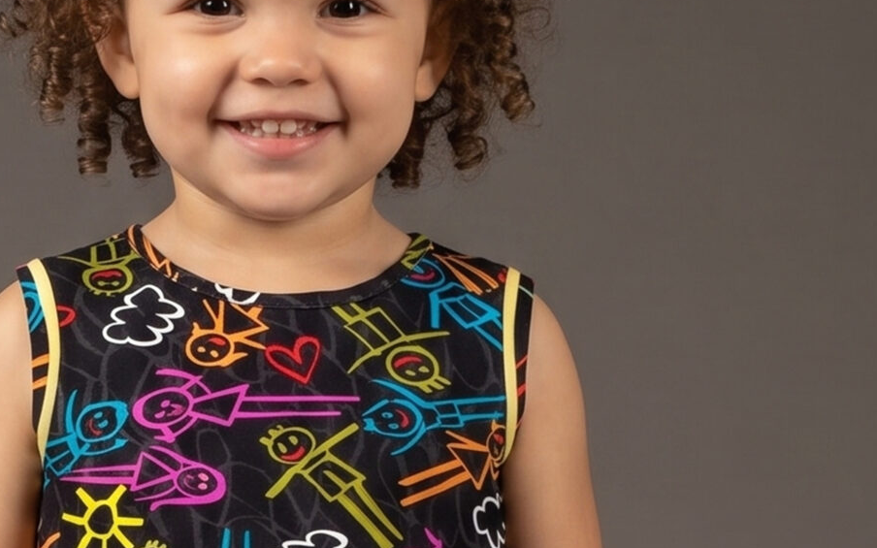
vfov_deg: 12.2
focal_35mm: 101
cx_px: 263
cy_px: 878
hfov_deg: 20.5
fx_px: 2414
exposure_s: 1/160
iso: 200
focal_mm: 35
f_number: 9
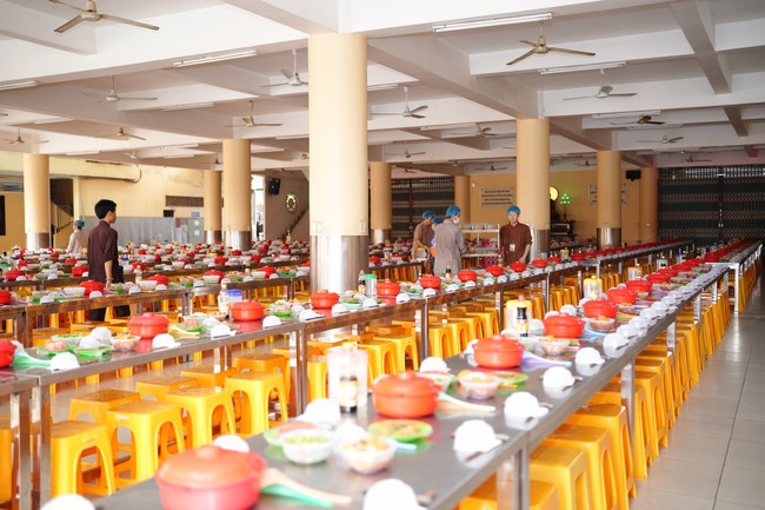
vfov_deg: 36.9
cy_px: 255
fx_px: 765
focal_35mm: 36
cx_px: 382
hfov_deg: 53.1
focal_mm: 36
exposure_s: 1/160
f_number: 2
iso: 1000
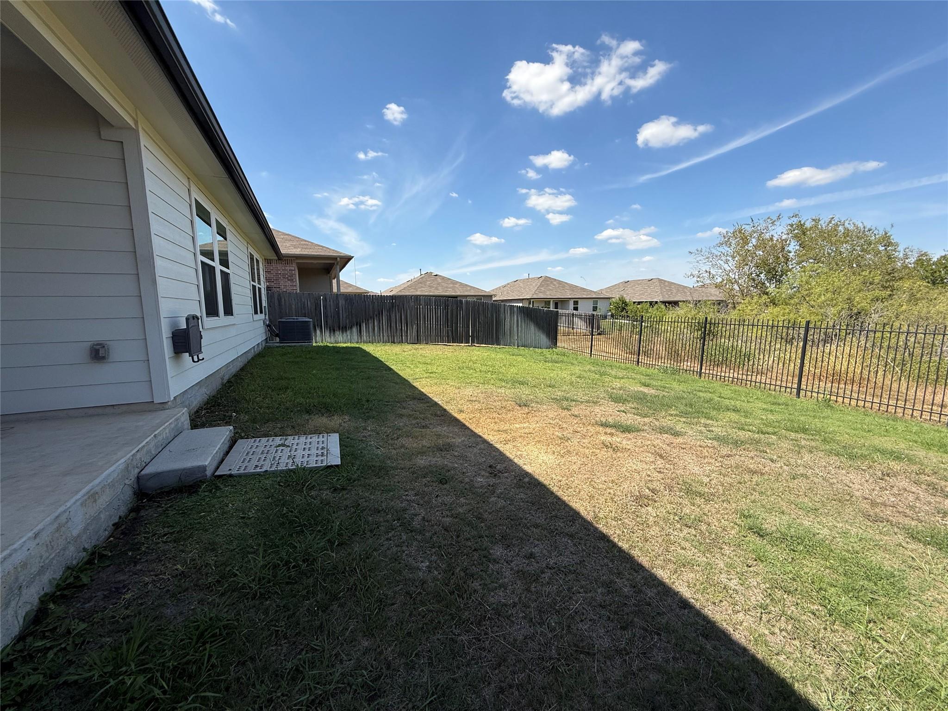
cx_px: 474
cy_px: 356
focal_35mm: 14
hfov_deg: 102.1
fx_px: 383
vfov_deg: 85.7
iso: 50
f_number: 2.2
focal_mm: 2.22
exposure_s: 1/1795
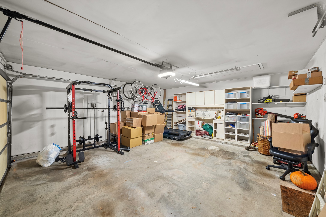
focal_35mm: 13
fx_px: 118
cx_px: 163
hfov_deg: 108.3
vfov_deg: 85.4
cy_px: 108
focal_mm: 13
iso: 200
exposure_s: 8
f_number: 8
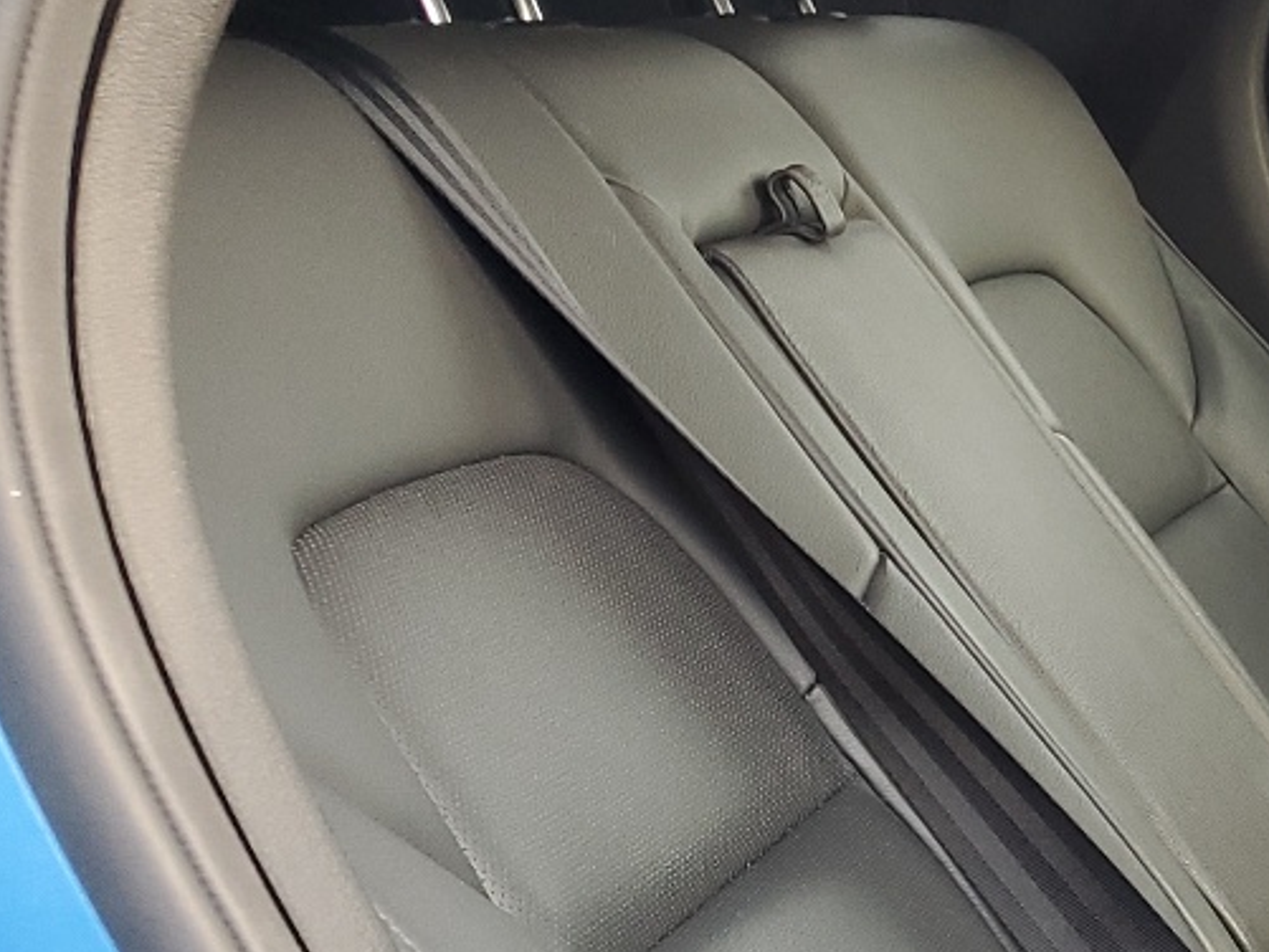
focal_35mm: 83
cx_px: 1955
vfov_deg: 17.6
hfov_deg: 20.0
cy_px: 825
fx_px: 3043
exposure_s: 1/120
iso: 67
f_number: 1.5
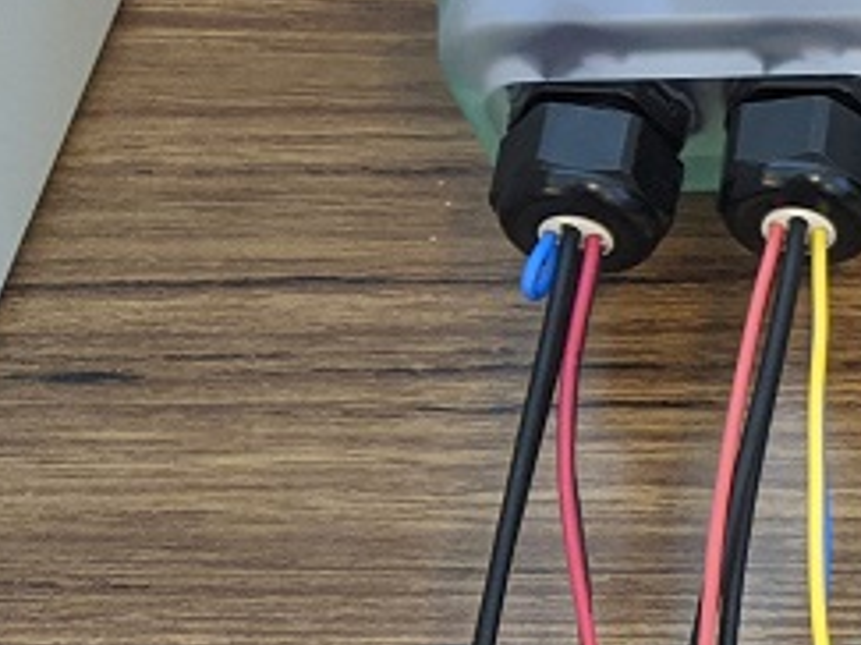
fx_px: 2784
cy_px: 439
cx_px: 1747
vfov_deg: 13.2
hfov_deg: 14.5
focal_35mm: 112
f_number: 1.8
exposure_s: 1/120
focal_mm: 4.44
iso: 226
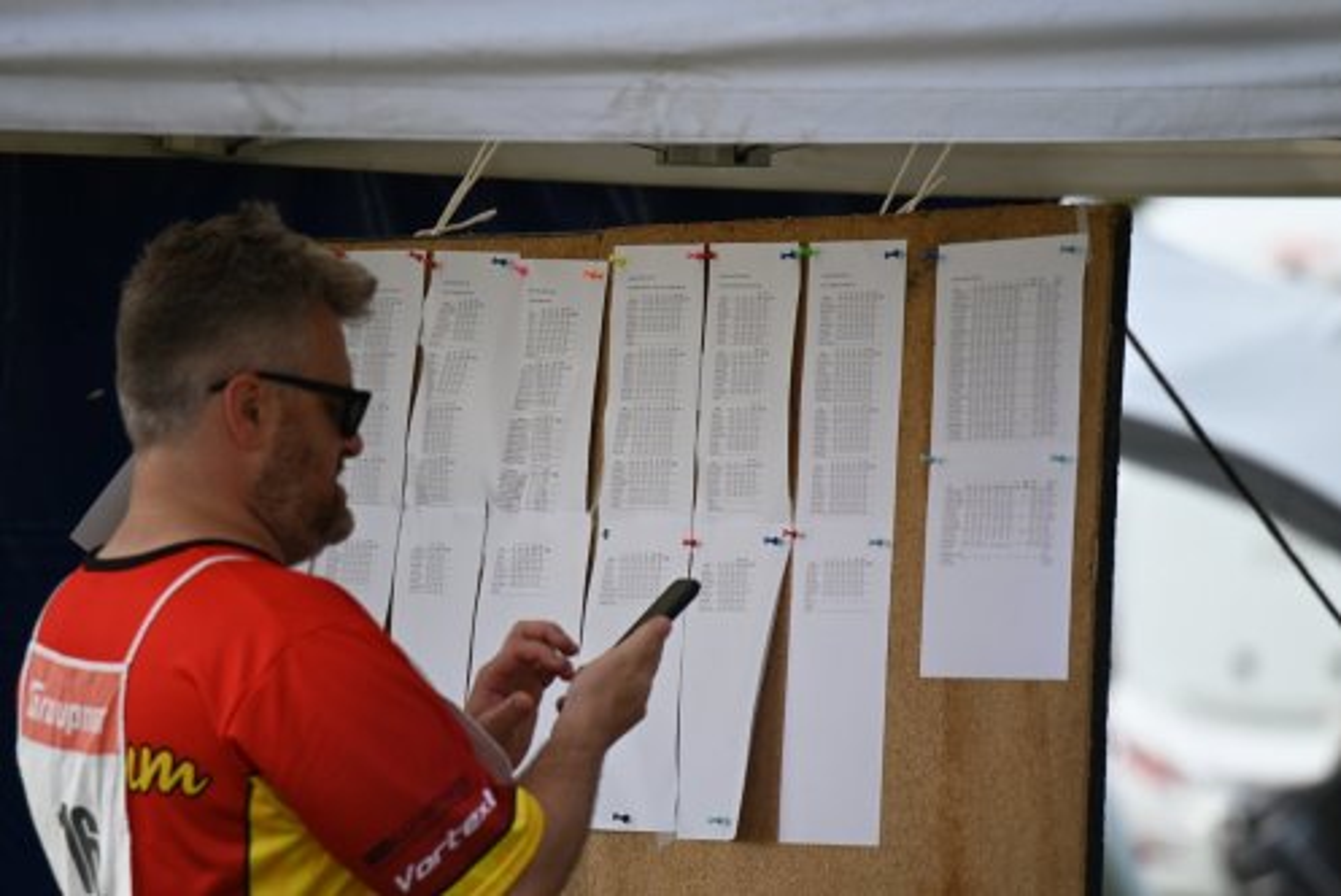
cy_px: 448
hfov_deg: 5.2
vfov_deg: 3.4
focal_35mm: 400
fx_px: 14908
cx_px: 670
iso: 500
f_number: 6.3
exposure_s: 1/1250
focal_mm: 400
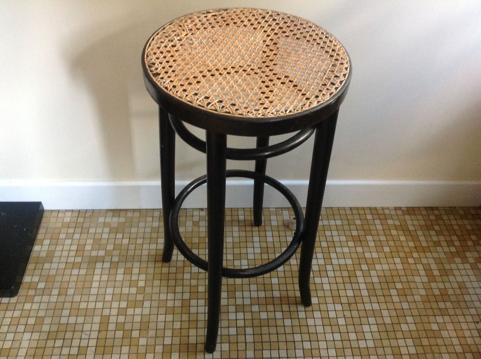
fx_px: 486
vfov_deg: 40.6
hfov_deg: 52.7
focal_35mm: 35
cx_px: 240
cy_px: 180
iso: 250
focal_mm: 4.28
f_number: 2.4
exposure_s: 1/15
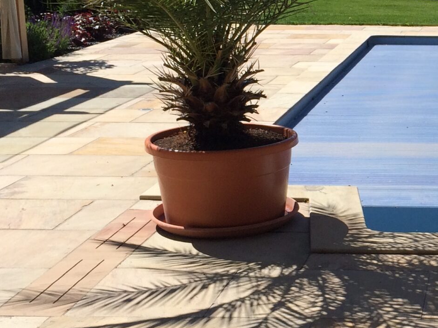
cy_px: 141
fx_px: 1037
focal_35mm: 82
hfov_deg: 22.5
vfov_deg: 18.0
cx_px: 478
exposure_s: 1/2740
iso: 40
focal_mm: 4.12
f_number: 2.2
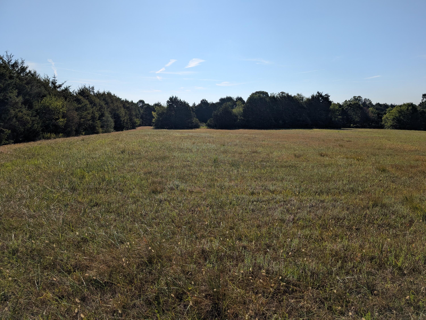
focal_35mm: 24
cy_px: 160
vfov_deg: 56.9
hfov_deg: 71.5
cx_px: 213
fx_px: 296
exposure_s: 1/2786
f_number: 1.68
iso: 22
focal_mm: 6.9
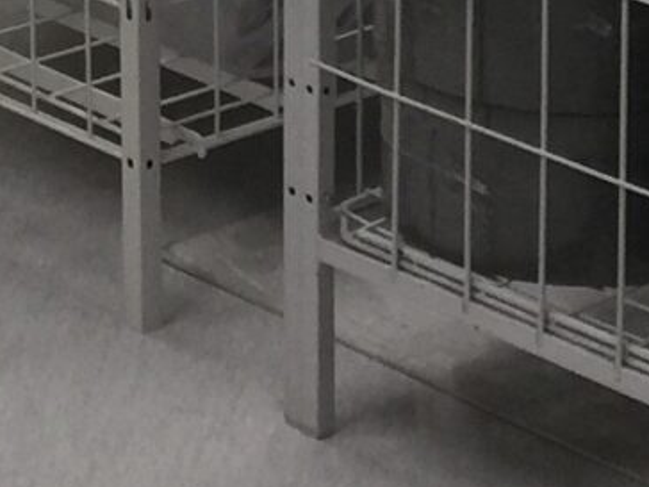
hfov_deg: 9.3
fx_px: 3825
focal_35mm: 204
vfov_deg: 6.8
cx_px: -501
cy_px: -772
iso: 32
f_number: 2.2
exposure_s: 1/33
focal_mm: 4.15
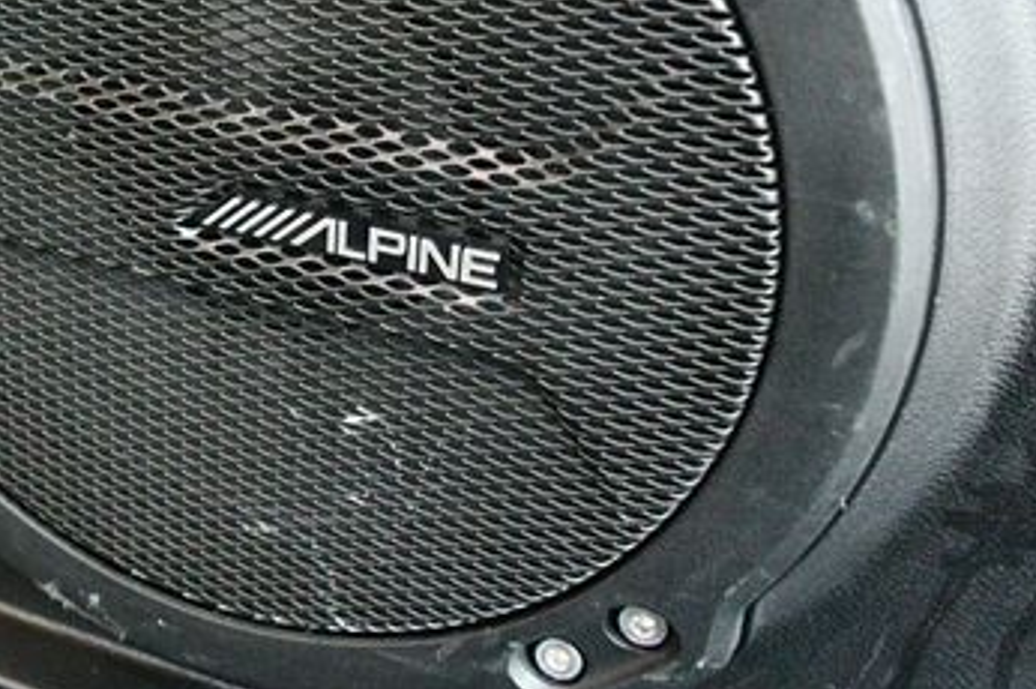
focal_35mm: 50
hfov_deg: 38.4
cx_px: 234
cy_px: 138
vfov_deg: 26.4
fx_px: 1437
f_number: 3.5
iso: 12800
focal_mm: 18
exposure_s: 1/40
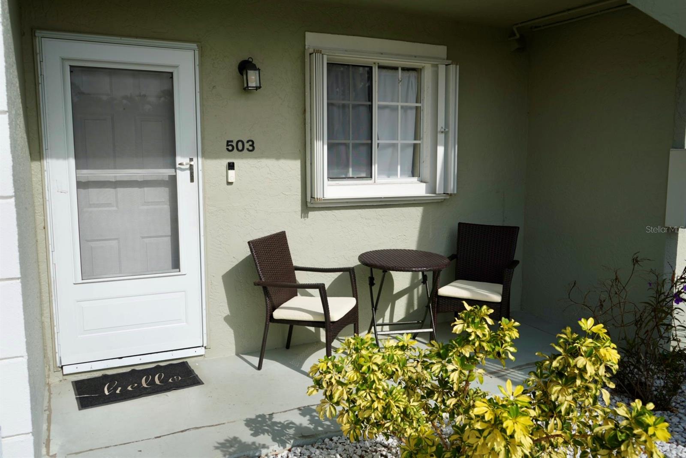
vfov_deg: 45.0
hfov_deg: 63.6
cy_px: 229
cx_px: 343
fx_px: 553
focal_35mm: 29
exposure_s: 1/1000
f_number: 4.5
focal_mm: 29
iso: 100
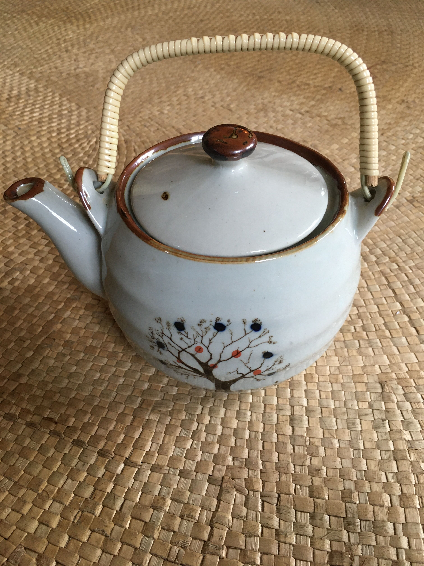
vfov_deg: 61.7
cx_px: 212
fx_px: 474
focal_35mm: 29
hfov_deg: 48.2
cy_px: 283
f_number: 2.2
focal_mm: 4.15
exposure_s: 1/33
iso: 125
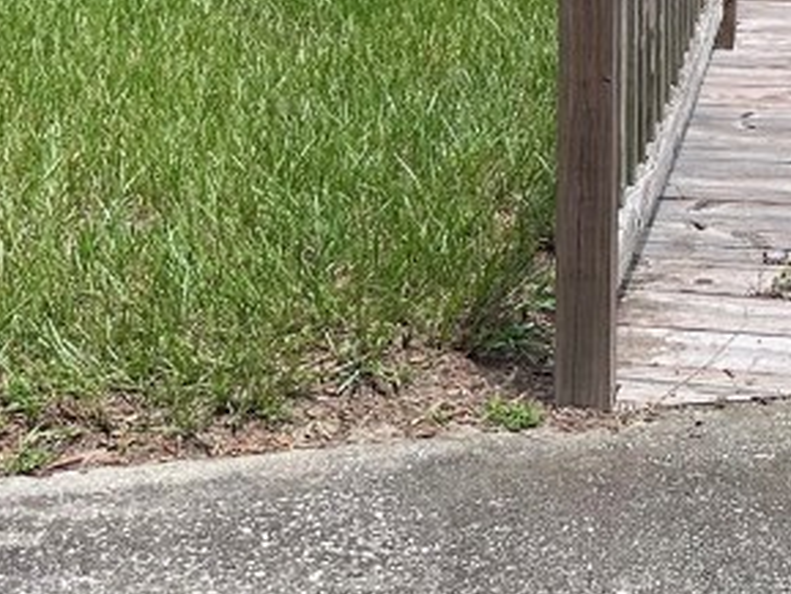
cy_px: -405
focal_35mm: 85
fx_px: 1943
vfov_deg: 15.4
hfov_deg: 21.6
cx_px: 906
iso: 80
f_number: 1.78
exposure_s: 1/3356
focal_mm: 6.86
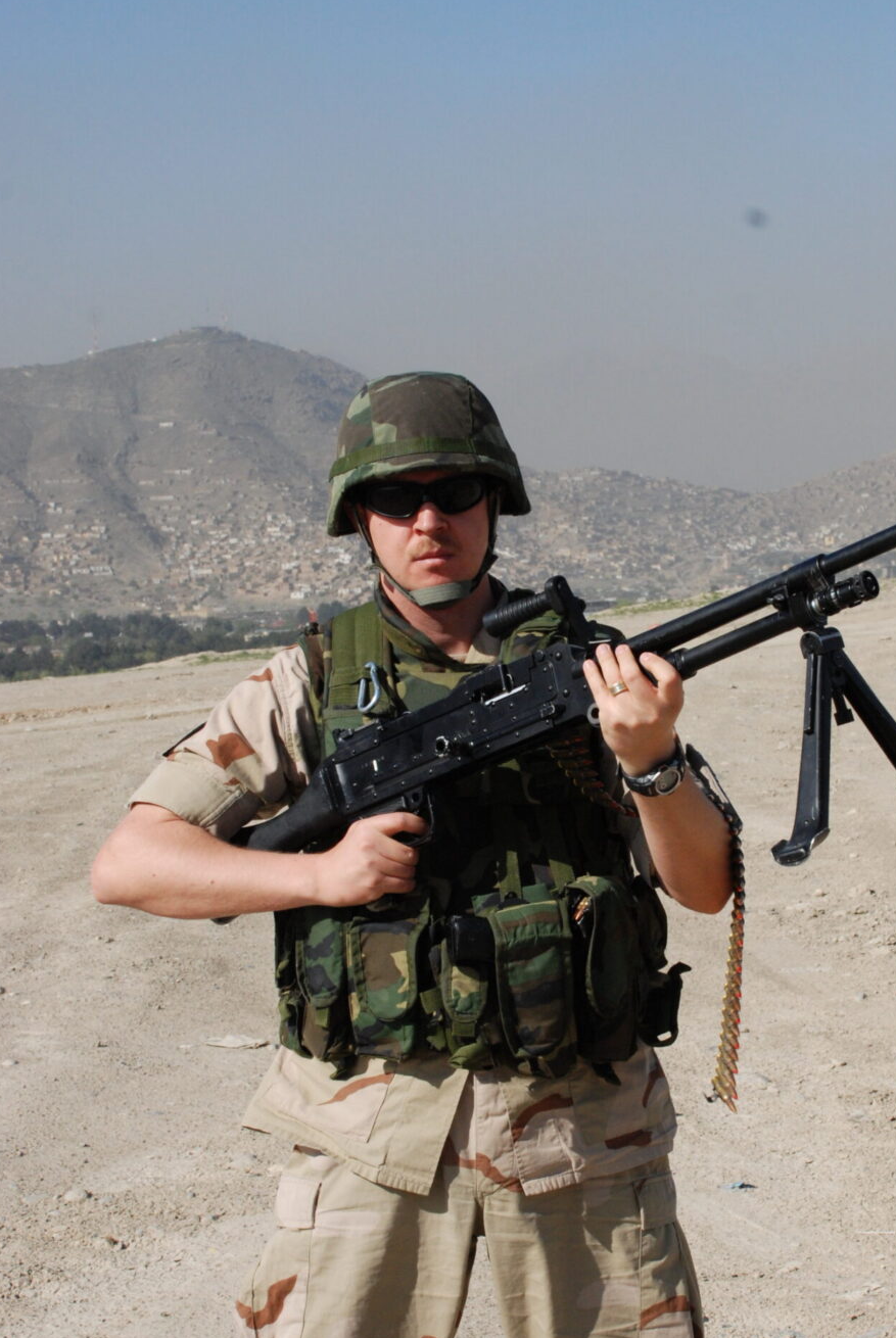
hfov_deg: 17.5
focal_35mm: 78
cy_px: 771
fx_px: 2903
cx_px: 592
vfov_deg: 25.9
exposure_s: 1/500
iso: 400
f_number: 11
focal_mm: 38
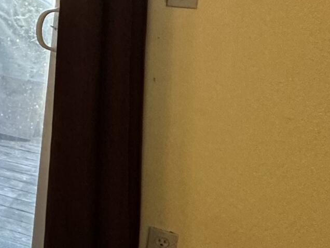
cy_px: -11
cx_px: -372
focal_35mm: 66
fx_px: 629
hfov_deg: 17.6
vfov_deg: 21.3
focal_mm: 2.22
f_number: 2.2
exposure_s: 1/120
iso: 250
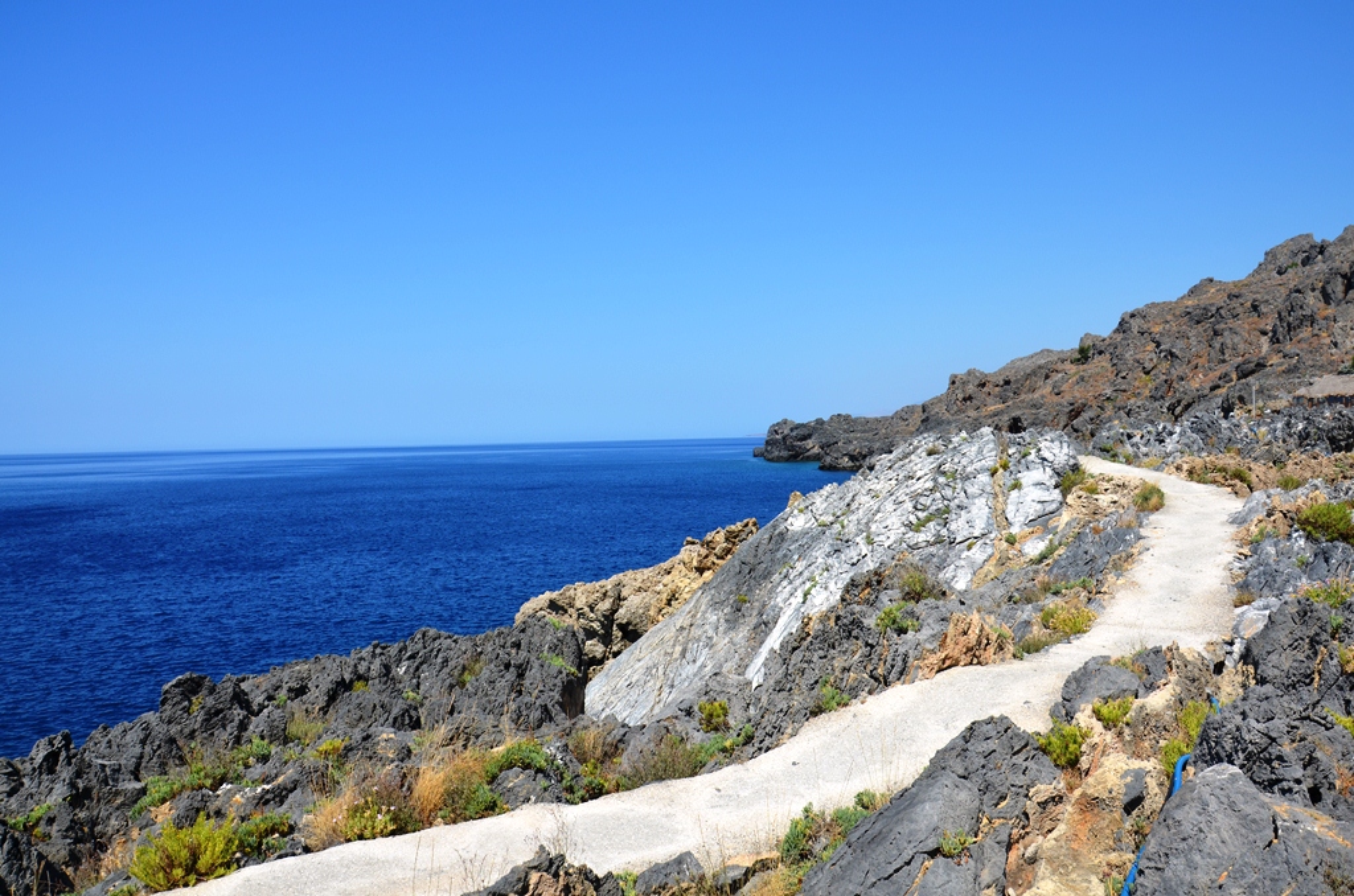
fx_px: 1013
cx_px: 677
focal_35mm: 27
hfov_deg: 67.5
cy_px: 448
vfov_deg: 47.7
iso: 100
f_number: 9
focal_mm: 18
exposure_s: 1/320
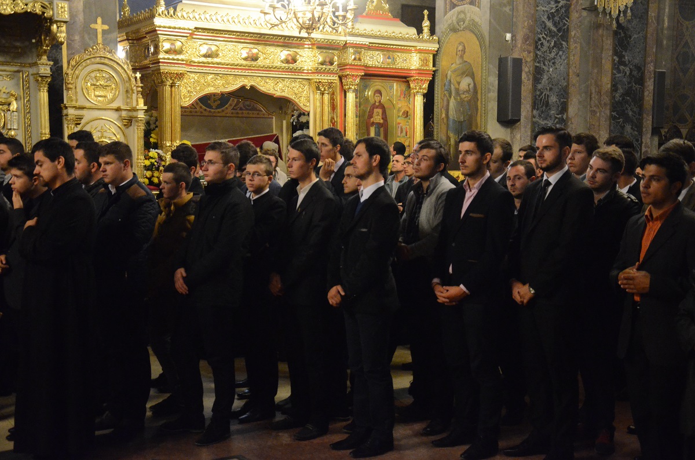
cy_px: 230
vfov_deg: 27.9
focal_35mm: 48
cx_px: 348
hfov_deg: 41.2
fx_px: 924
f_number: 4.2
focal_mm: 32
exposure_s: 1/30
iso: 5000
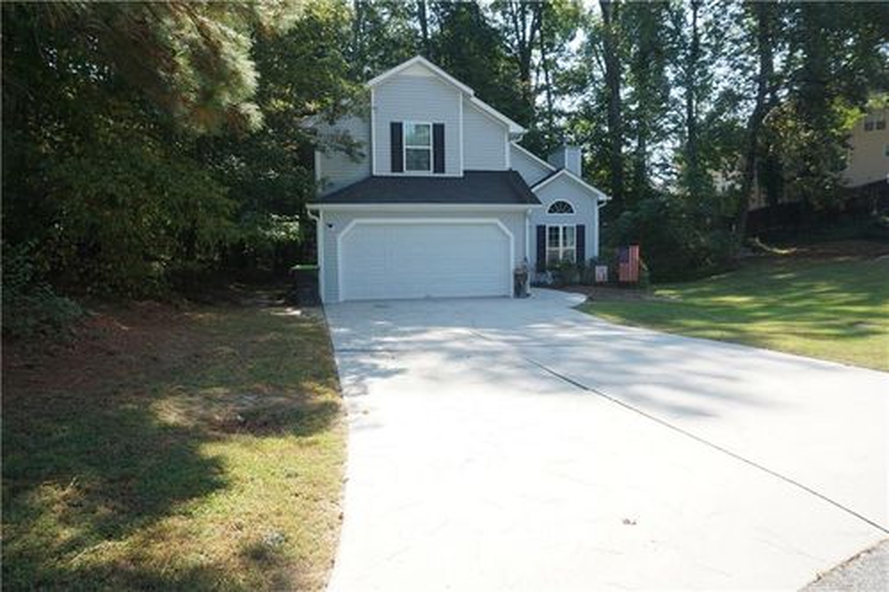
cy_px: 296
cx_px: 444
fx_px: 592
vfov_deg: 53.1
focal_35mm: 24
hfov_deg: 73.8
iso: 100
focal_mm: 16
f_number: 7.1
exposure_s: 1/80
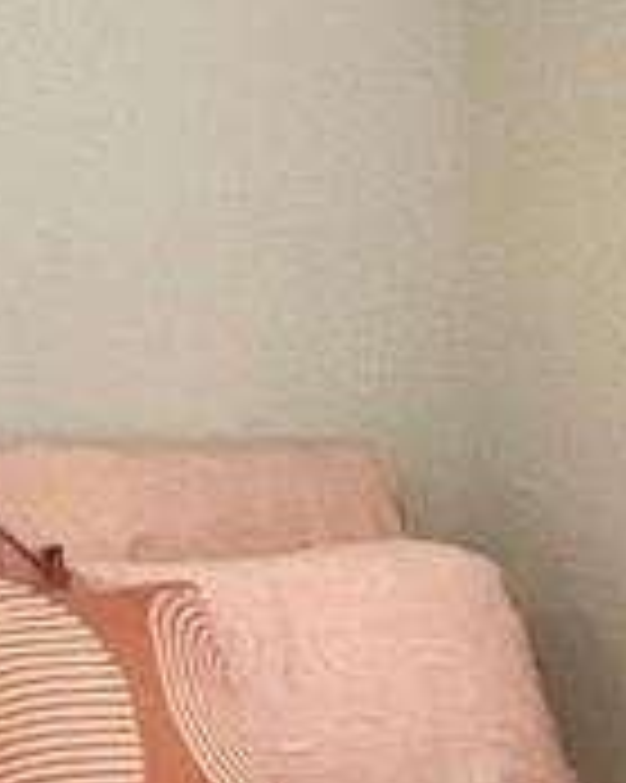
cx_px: -504
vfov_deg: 16.4
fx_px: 2712
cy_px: 423
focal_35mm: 117
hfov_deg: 12.1
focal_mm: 1.57
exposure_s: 1/60
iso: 200
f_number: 1.8
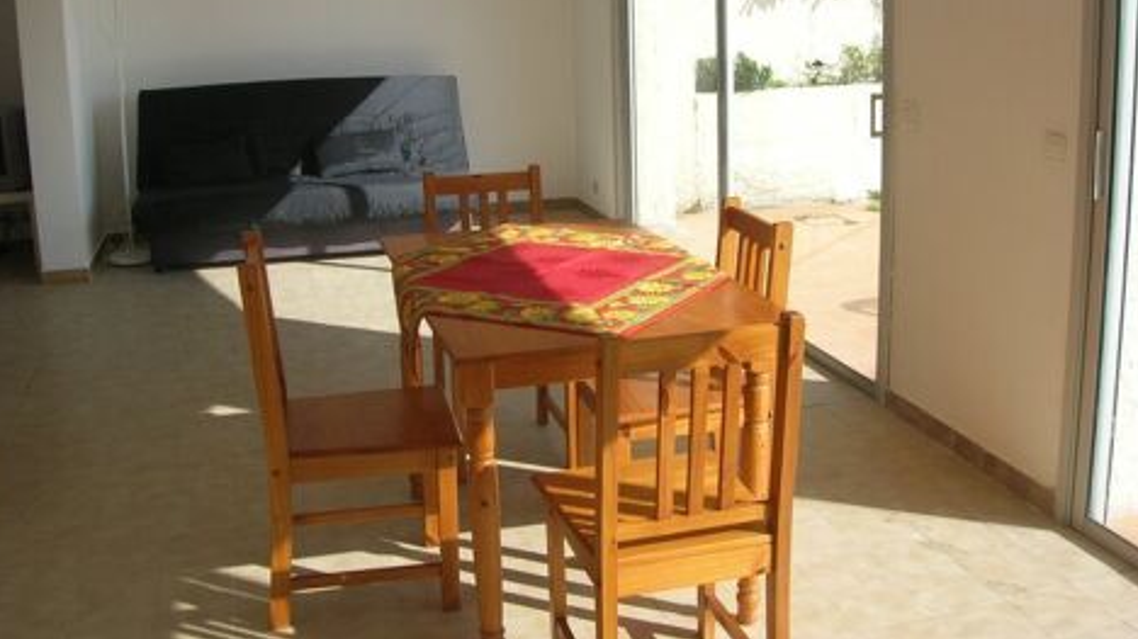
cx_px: 559
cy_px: 224
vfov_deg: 31.0
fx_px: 1146
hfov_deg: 52.8
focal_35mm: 38
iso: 50
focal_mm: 5.7
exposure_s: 1/198
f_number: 4.9
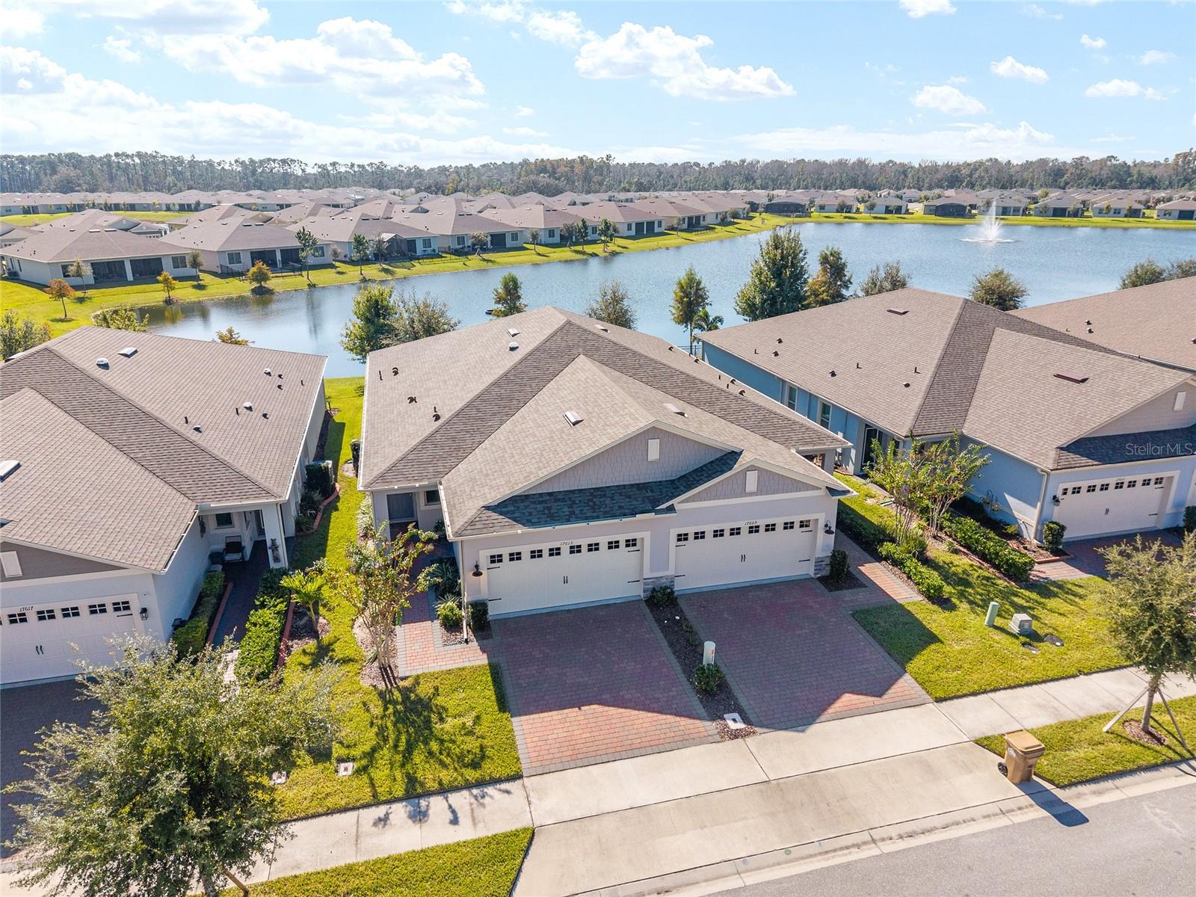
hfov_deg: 71.6
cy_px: 448
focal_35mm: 24
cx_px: 598
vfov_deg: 56.8
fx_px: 829
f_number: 1.8
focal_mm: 8.67
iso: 280
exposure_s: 1/6400
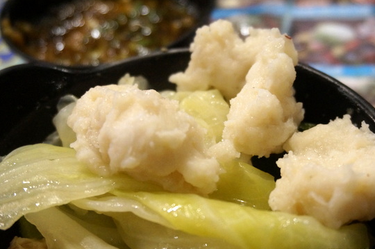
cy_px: 119
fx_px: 537
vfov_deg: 26.1
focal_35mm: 52
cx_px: 217
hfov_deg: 38.4
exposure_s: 1/60
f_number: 4.5
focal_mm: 29
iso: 2500
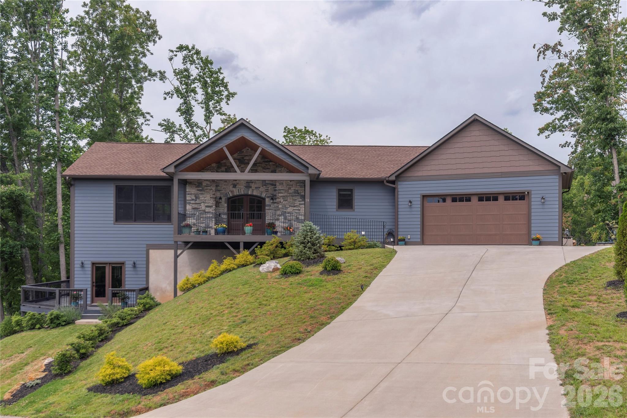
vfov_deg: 42.3
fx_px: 540
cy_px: 209
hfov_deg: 60.3
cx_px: 314
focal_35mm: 31
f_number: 7.1
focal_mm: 31
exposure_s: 1/2500
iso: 320
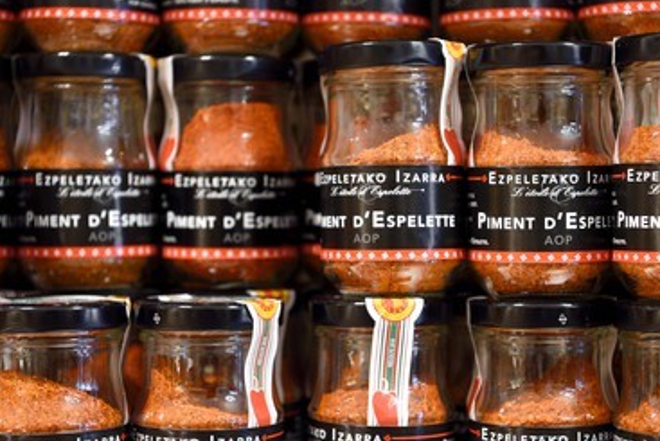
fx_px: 1302
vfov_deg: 19.2
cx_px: 343
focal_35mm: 71
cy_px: 212
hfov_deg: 28.4
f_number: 5
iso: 800
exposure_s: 1/40
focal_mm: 62
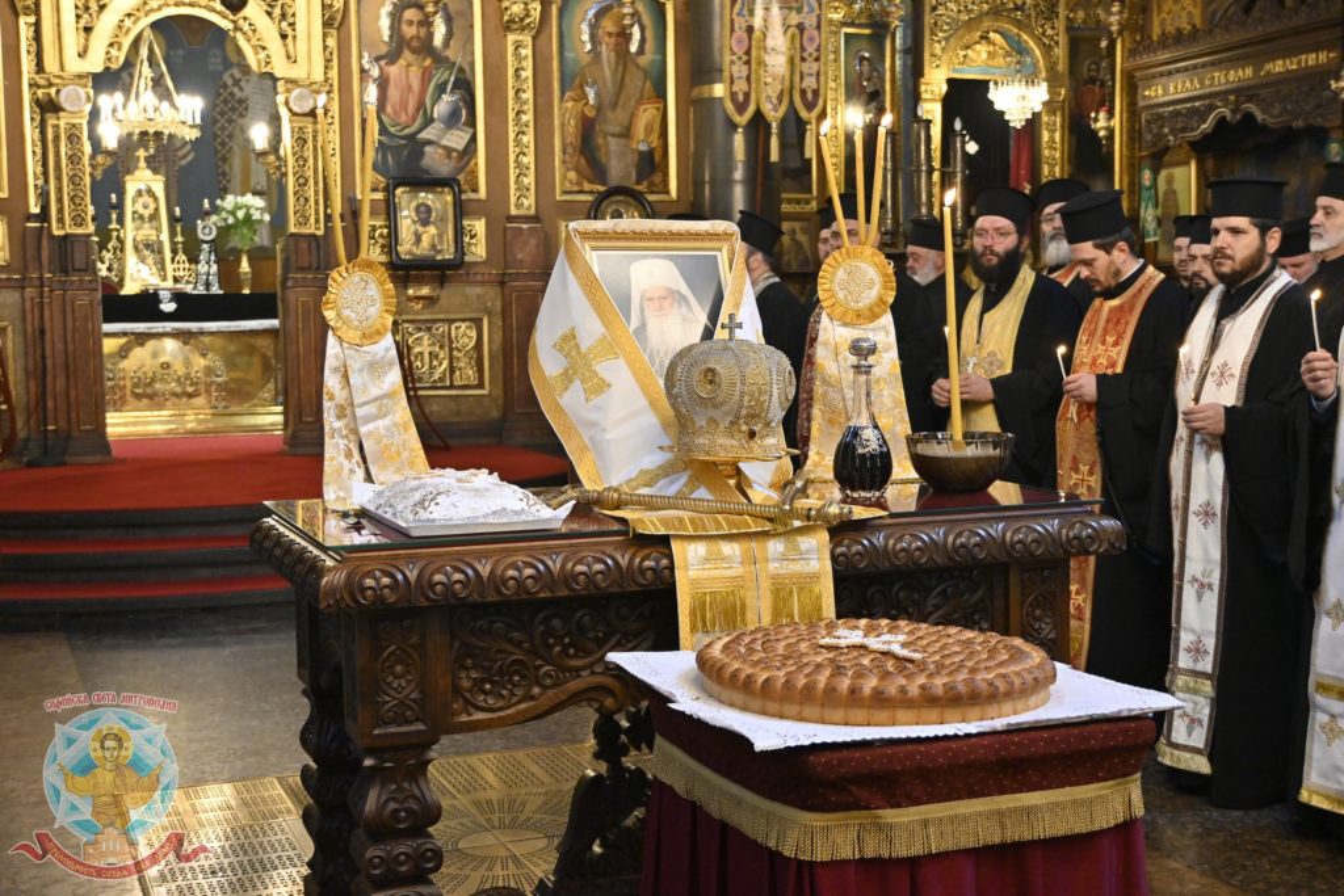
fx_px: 1736
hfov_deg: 42.3
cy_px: 448
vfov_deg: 29.0
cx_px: 672
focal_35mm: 46
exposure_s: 1/125
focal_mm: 31
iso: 2000
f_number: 4
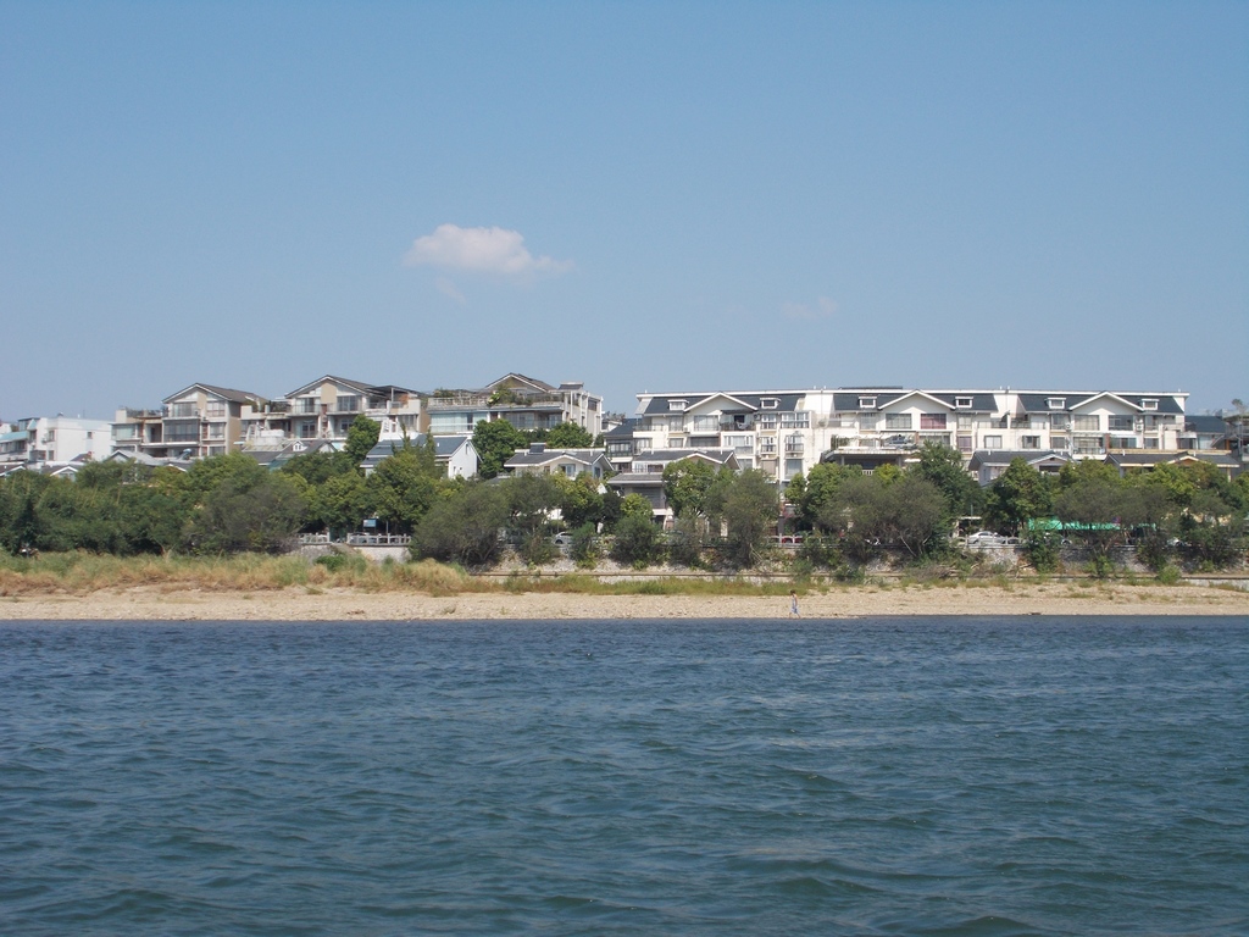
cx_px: 624
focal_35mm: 50
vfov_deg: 29.1
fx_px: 1804
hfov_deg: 38.2
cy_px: 468
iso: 80
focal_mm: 9
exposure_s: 1/100
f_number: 11.3
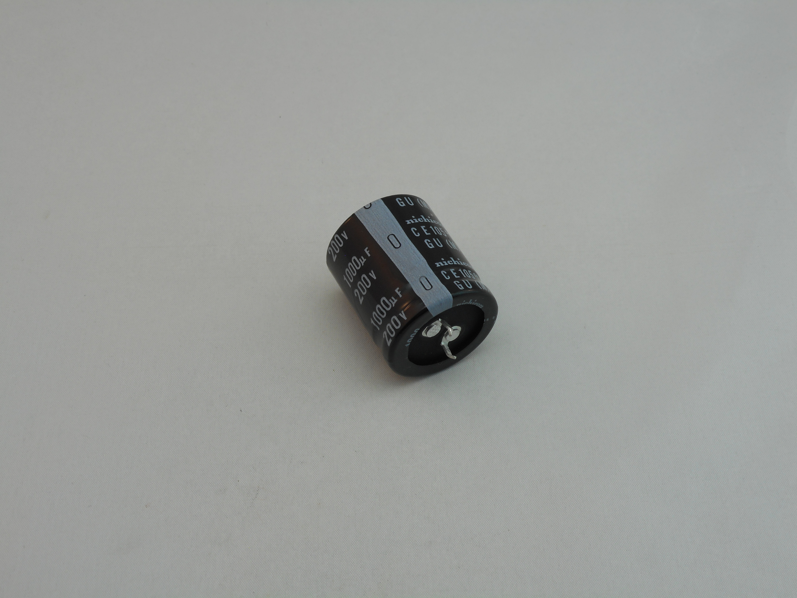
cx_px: 398
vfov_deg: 24.8
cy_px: 299
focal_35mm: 59
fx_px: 1358
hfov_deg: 32.7
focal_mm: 10.5
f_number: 5.1
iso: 80
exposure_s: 1/50
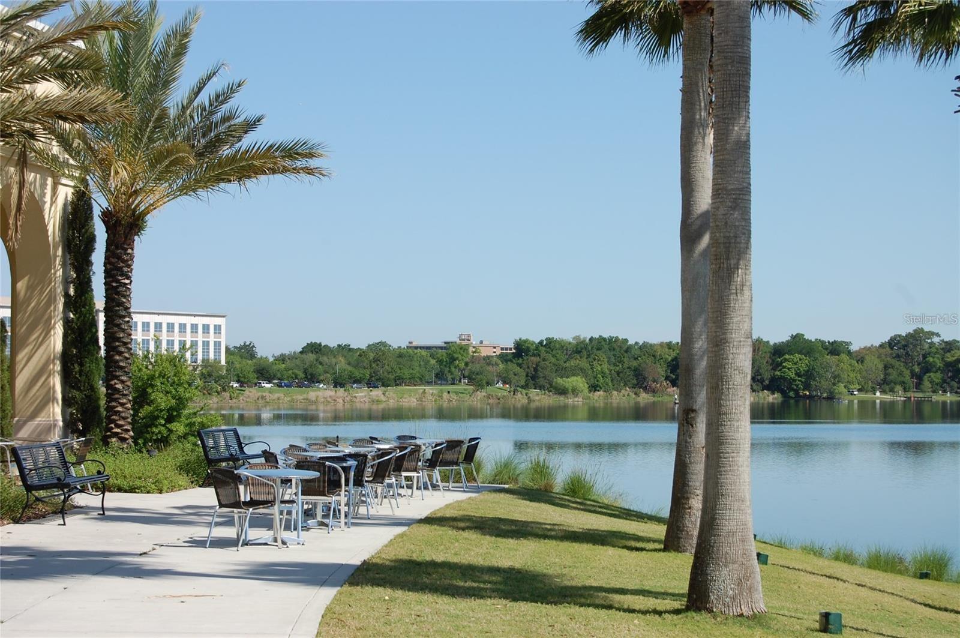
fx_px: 2198
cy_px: 319
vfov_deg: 16.5
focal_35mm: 82
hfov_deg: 24.6
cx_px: 480
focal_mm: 55
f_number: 10
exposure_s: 1/320
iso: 200
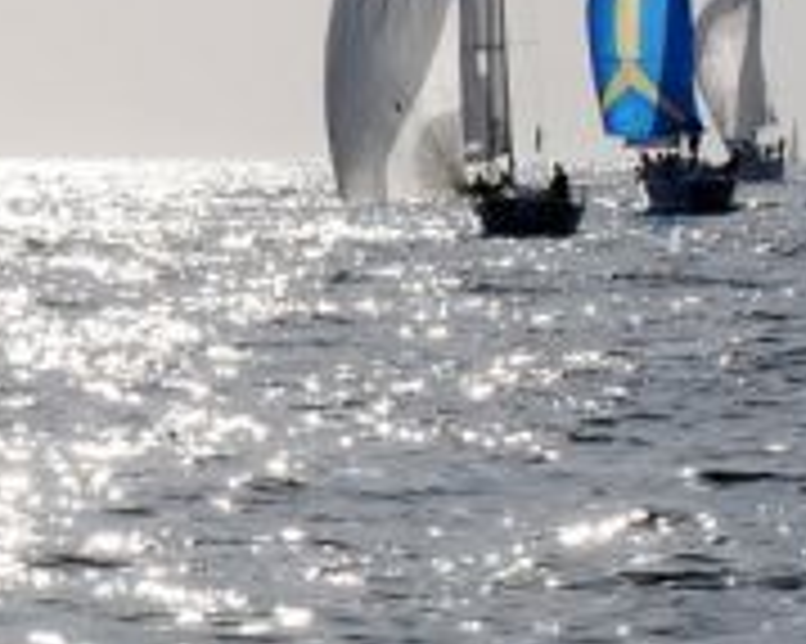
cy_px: -79
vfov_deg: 4.5
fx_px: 8251
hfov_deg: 5.5
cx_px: -648
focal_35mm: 346
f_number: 11
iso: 100
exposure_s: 1/500
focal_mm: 55
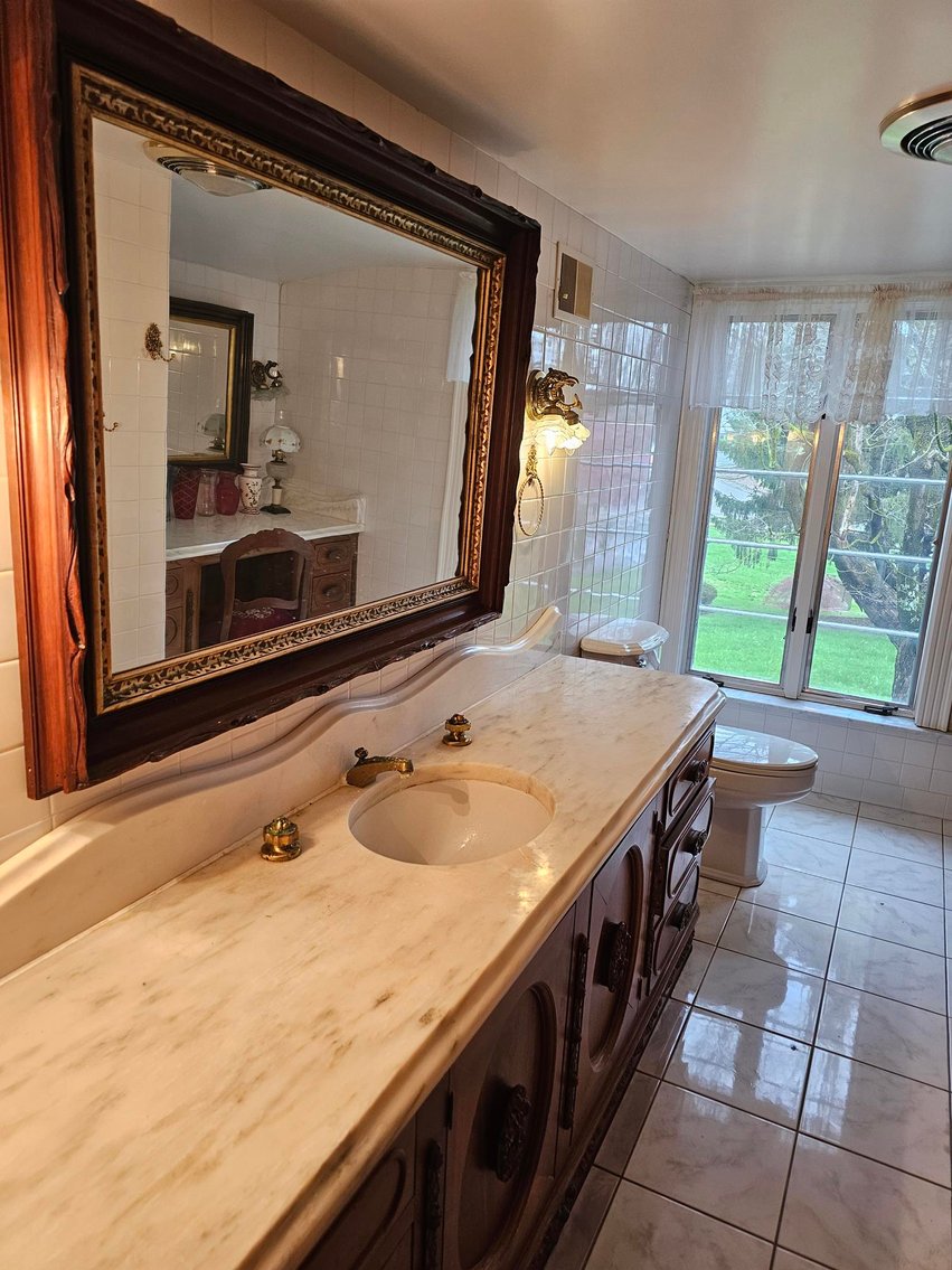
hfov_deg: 58.9
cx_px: 476
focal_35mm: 23
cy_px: 635
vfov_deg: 73.9
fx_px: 844
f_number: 1.7
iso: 200
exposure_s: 1/120
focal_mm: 6.3
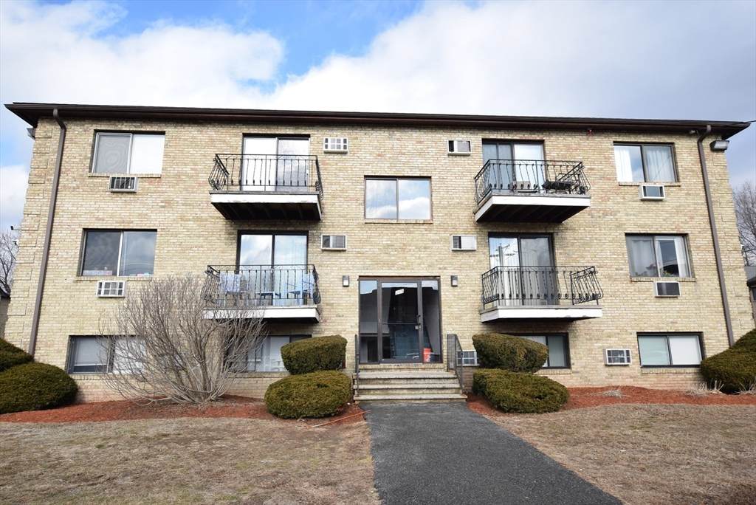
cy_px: 252
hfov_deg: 77.3
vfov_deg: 56.2
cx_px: 378
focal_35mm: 22
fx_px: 473
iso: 400
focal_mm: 15
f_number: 9
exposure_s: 1/320
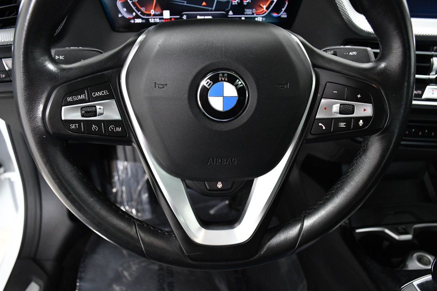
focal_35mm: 33
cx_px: 218
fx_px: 400
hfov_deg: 57.2
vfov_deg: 39.9
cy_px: 146
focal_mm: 22
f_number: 5
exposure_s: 1/100
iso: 2500
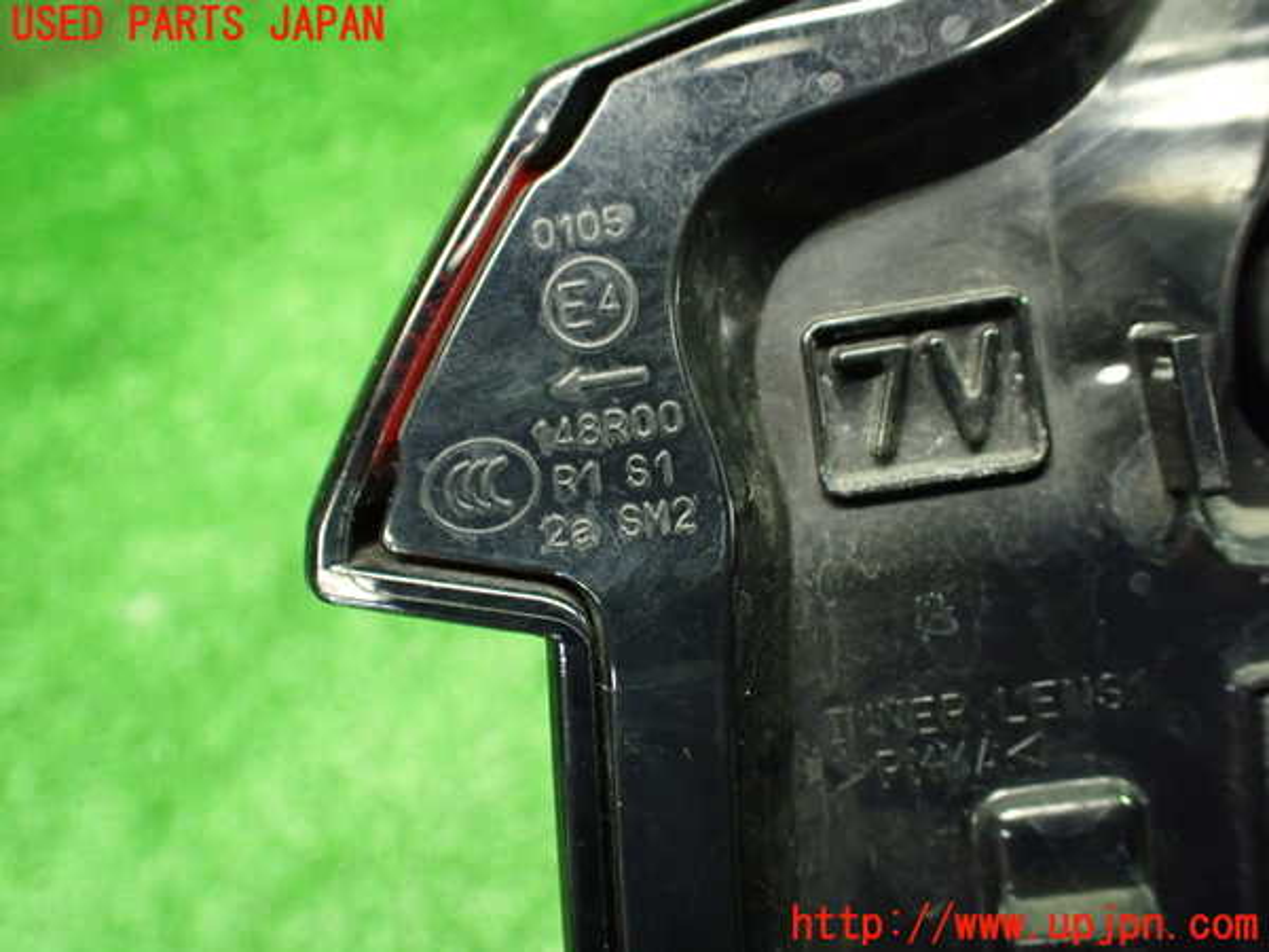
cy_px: 476
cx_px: 634
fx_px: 1100
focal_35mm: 30
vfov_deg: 46.8
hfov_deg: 60.0
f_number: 2.3
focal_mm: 5.4
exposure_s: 1/40
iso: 800
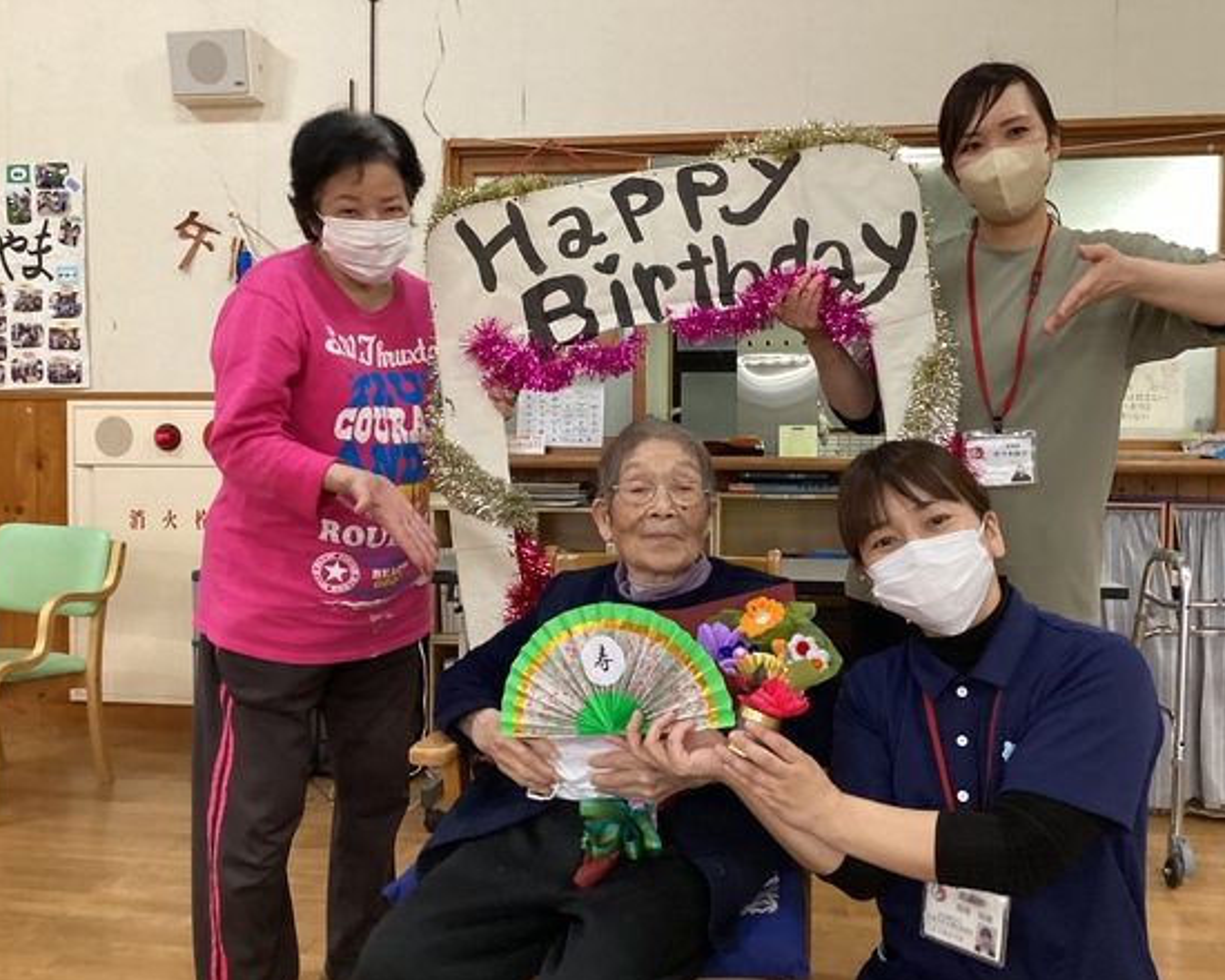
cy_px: 497
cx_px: 610
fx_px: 1196
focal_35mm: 33
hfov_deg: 54.2
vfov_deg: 44.5
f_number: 2.4
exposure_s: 1/50
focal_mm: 3.3
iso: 320
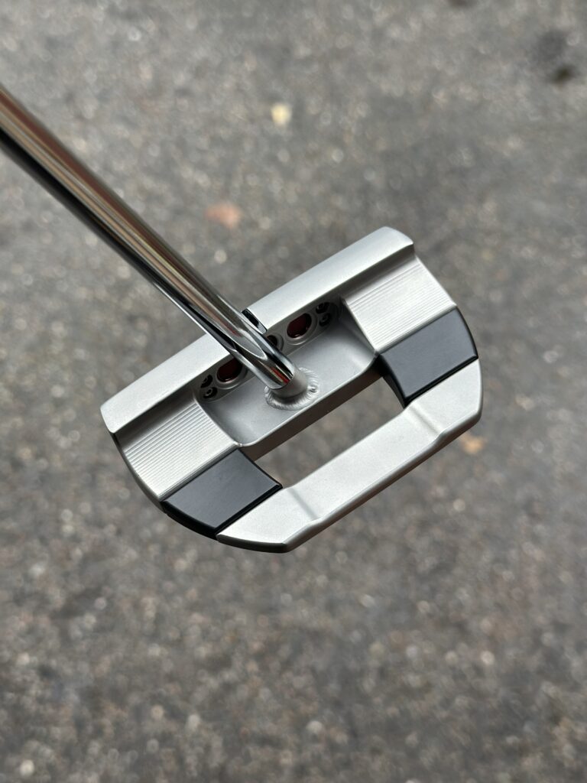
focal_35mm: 48
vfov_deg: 39.7
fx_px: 1085
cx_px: 294
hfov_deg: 30.3
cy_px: 392
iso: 64
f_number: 1.78
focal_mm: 6.86
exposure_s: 1/121
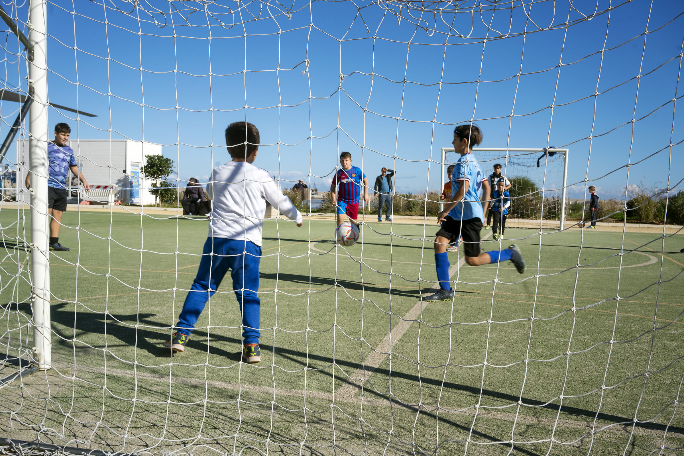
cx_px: 342
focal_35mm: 35
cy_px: 228
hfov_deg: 54.4
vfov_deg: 37.9
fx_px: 665
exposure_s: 1/320
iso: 100
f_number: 10
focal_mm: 35
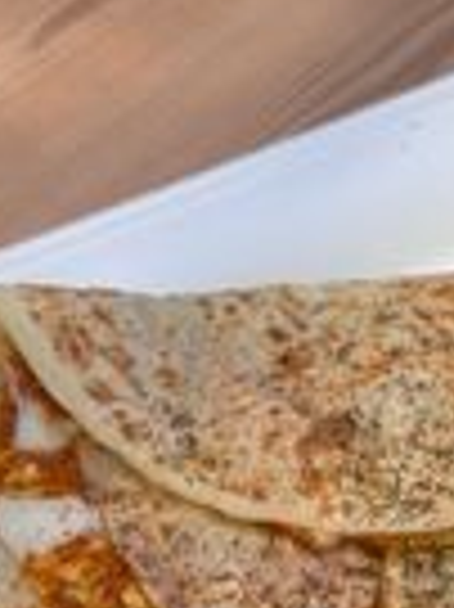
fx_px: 1331
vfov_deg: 24.4
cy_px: 626
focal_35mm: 76
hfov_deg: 19.0
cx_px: 400
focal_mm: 6.86
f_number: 1.78
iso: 80
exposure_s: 1/100
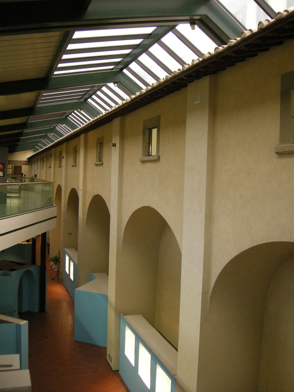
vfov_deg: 51.4
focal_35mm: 36
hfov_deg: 39.7
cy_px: 196
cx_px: 147
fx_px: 408
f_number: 2.7
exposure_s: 1/15
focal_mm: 7.5
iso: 400
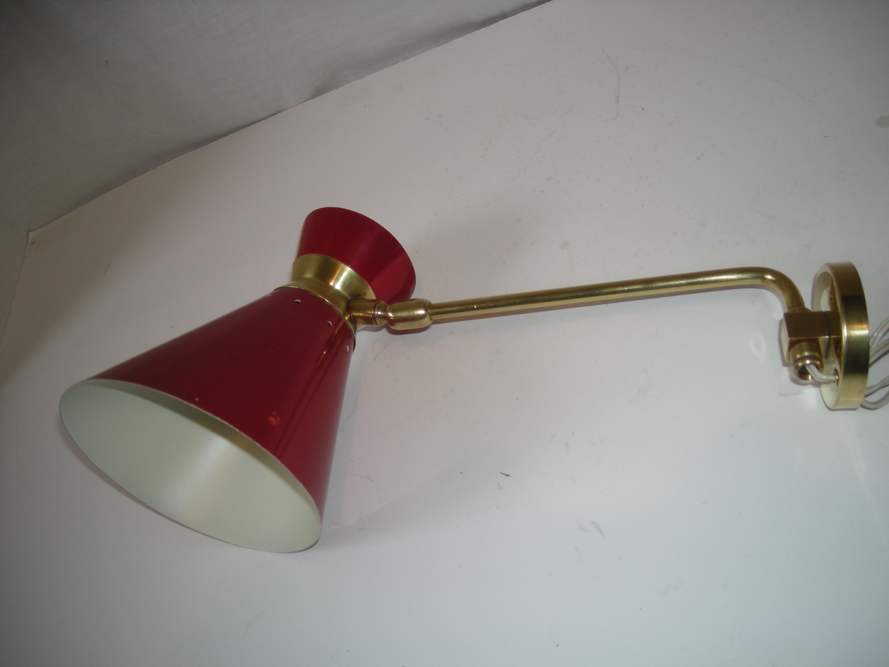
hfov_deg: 52.6
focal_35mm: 35
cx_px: 444
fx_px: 899
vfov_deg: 40.7
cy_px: 334
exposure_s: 1/47.6
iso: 50
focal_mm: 5.7
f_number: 2.8
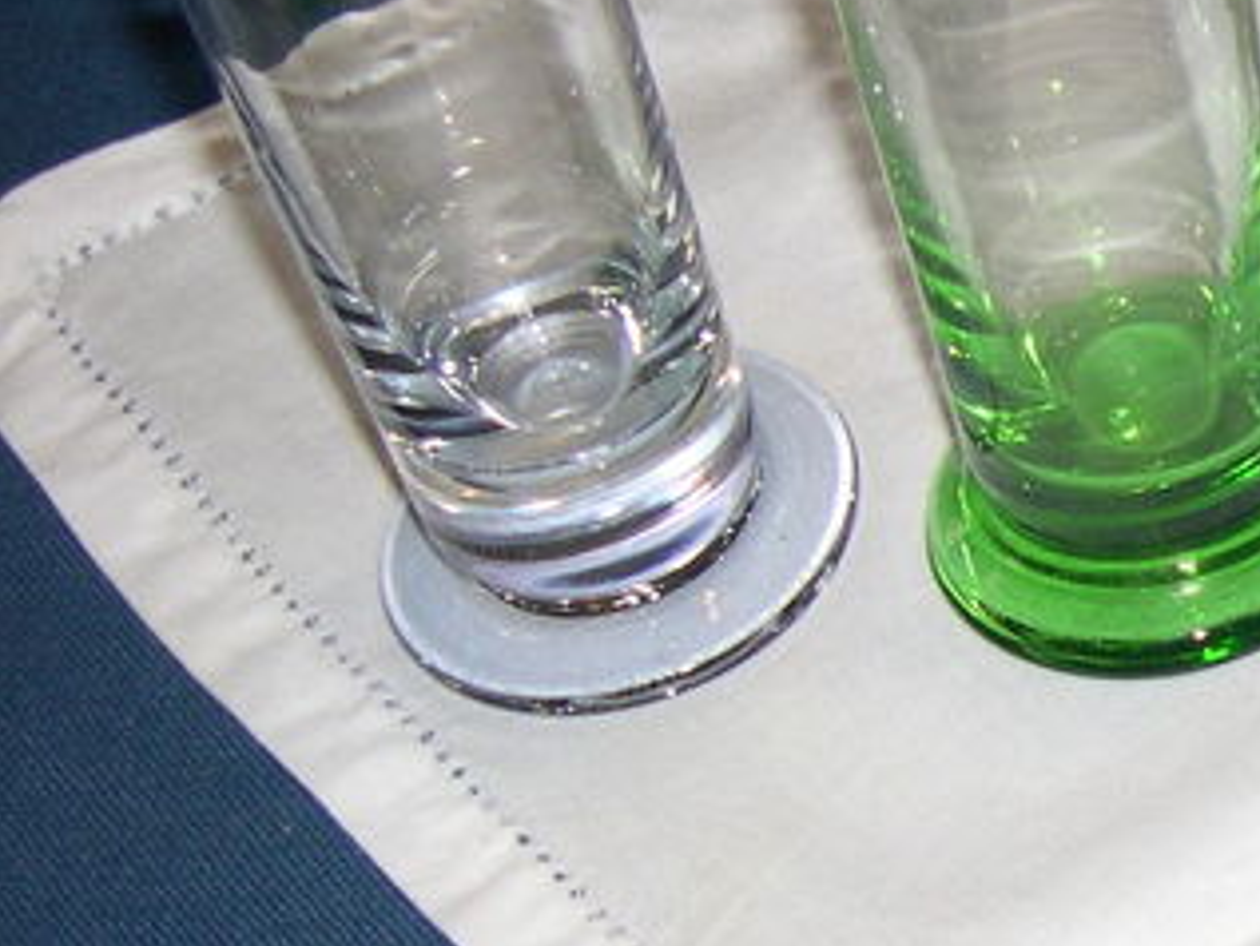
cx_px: 1983
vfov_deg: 12.3
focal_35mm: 120
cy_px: 632
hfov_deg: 15.0
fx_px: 4370
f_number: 2.8
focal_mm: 8
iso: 100
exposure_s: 1/60
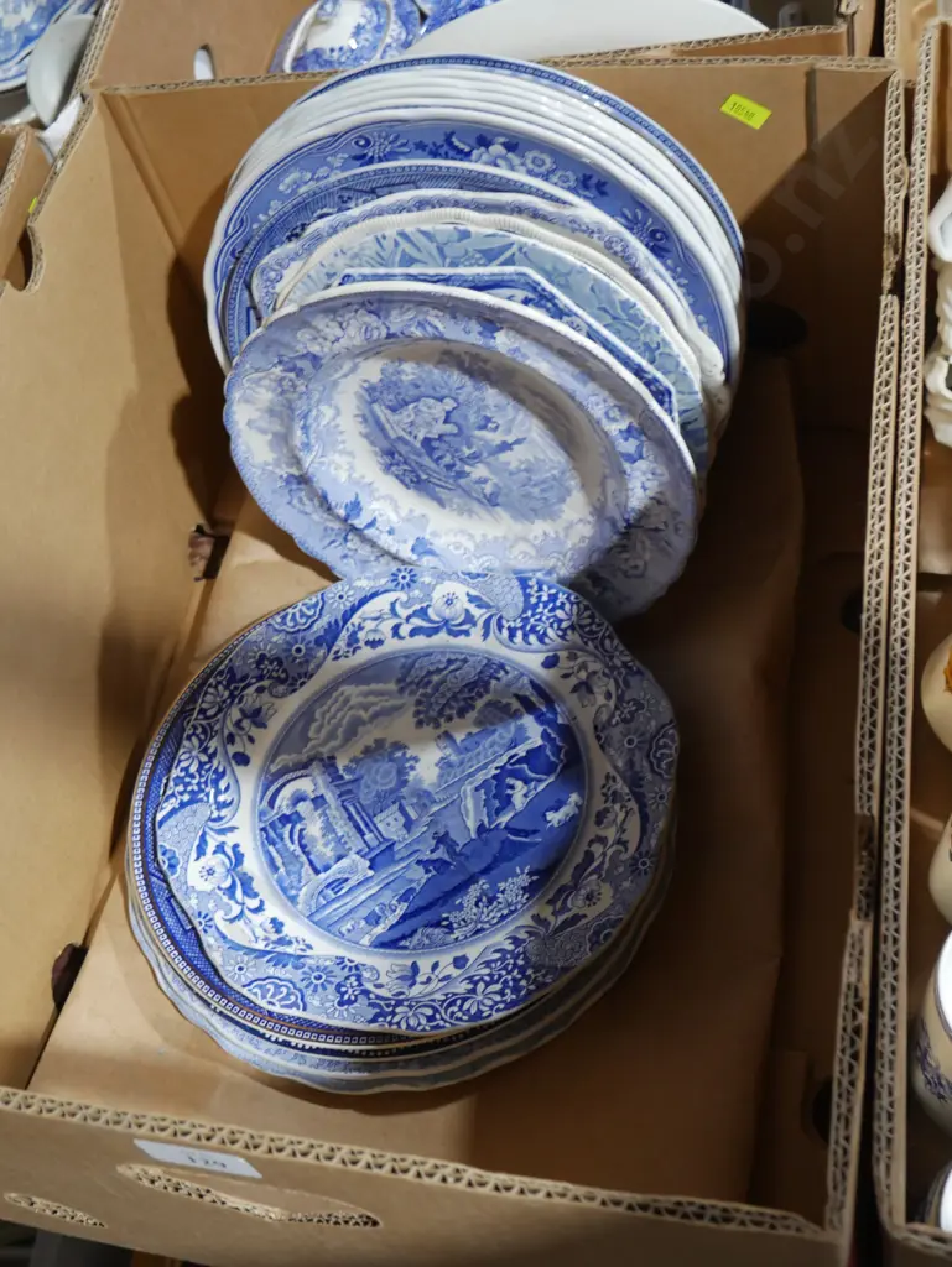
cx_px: 476
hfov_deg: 32.9
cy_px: 634
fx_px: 1612
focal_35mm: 44
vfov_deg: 42.9
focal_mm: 22
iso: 1250
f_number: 4.7
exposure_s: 1/60
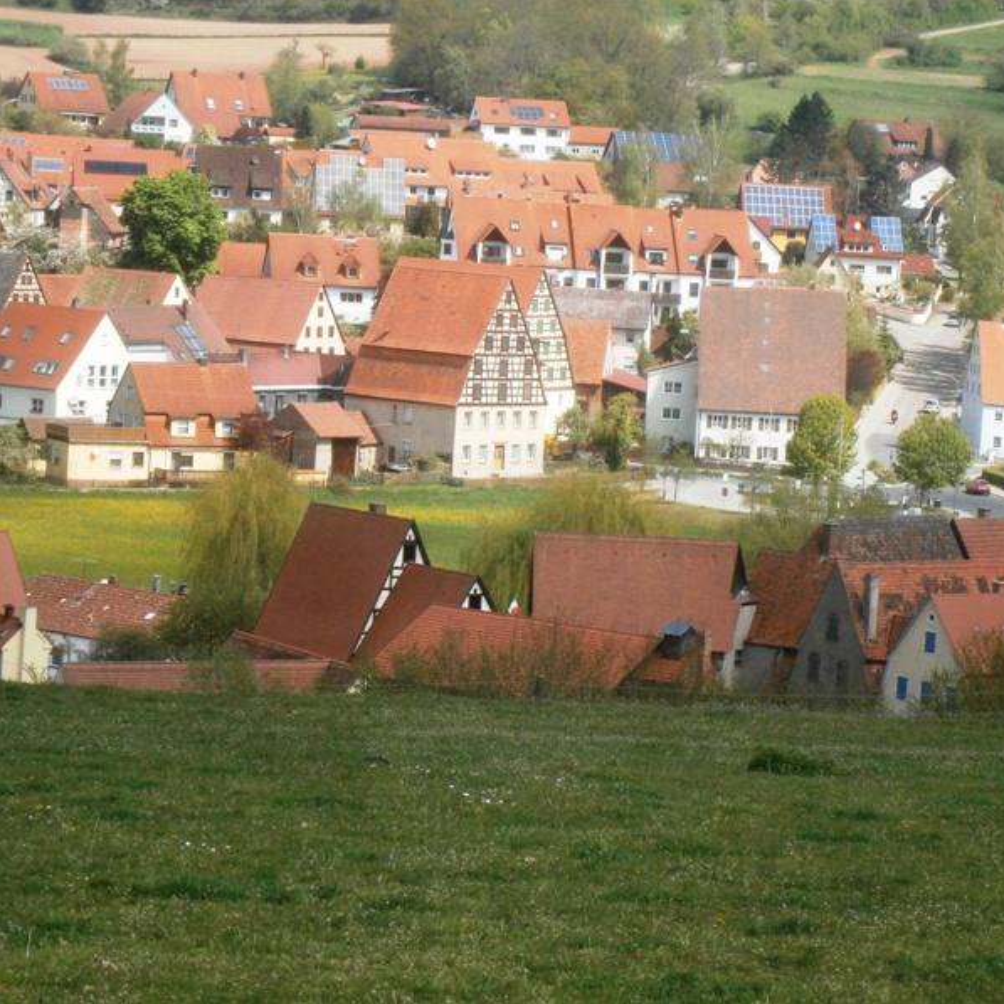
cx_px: 563
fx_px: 5053
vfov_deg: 11.3
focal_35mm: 154
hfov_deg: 11.3
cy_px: 501
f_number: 6.5
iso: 200
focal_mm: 23.5
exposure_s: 1/500
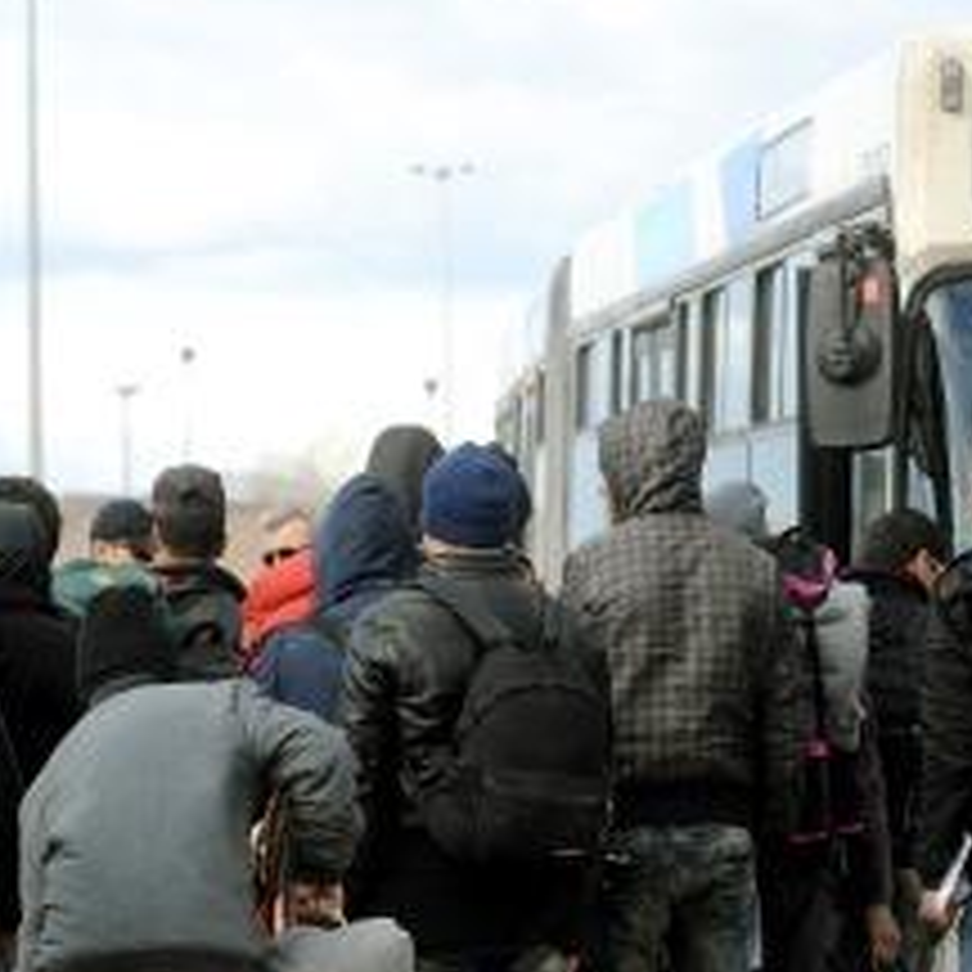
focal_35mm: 204
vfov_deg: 8.6
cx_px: 351
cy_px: 639
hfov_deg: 8.6
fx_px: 6481
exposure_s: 1/500
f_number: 6.3
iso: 200
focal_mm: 116
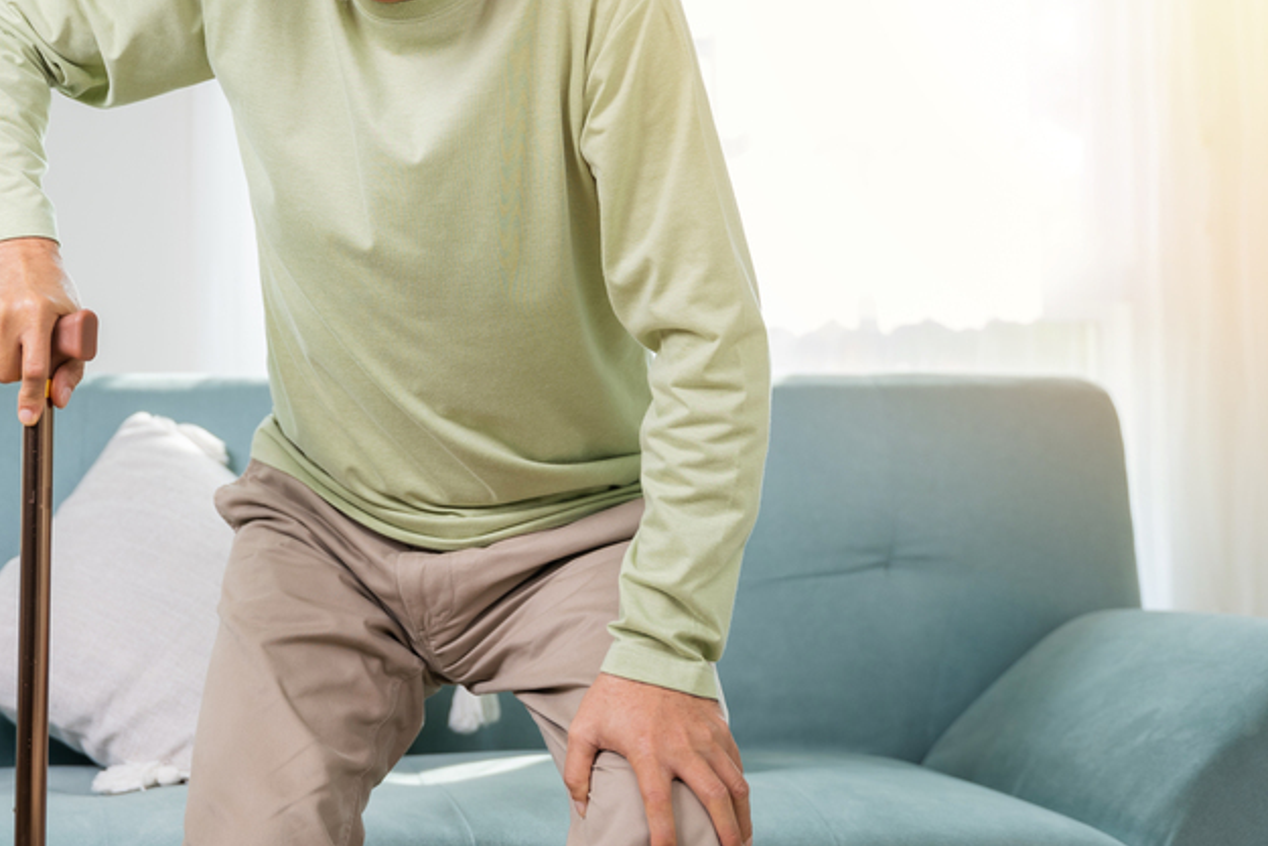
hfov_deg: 27.8
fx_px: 2536
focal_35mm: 72
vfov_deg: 18.8
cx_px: 390
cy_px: 242
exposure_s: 1/200
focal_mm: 45
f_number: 2.8
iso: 250
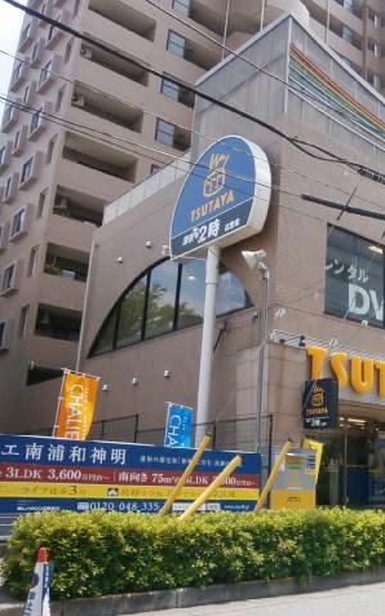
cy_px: 309
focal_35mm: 37
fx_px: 621
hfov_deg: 32.6
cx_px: 350
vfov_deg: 52.8
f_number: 2.8
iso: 80
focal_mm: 4.7
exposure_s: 1/800
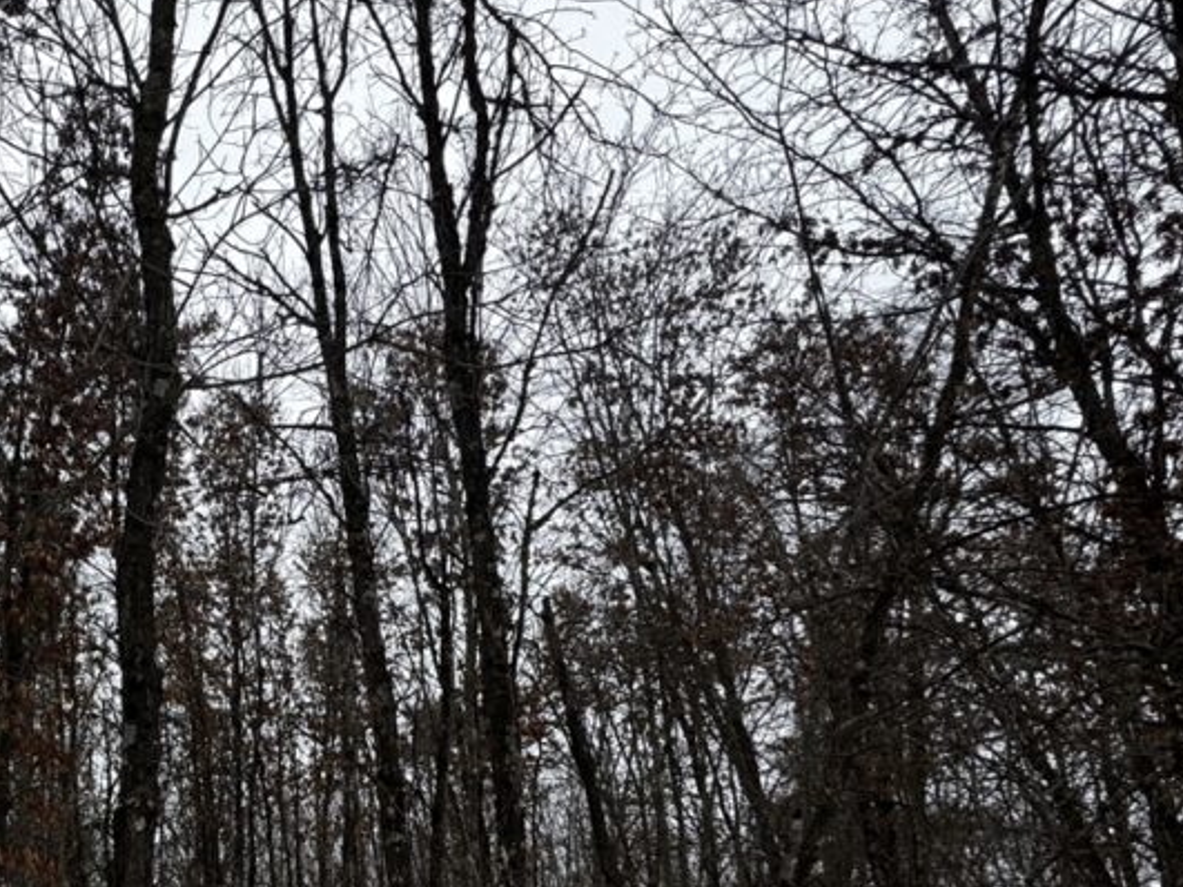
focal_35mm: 27
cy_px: 753
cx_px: 165
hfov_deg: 58.0
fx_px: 923
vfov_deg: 47.5
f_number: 2.2
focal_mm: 2.22
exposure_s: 1/190
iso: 40
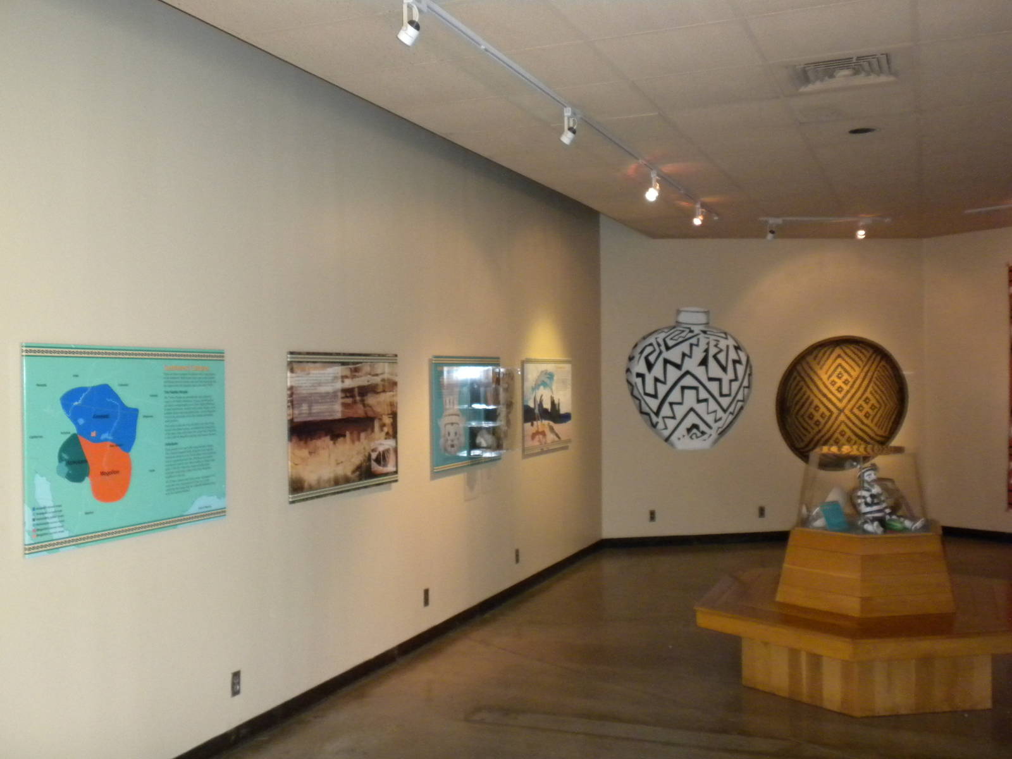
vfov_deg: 38.7
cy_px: 380
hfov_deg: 50.1
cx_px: 506
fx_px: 1082
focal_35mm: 37
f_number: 3.5
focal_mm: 6.6
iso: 407
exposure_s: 1/30
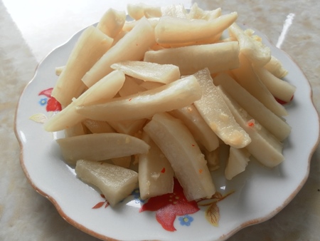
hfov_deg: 63.4
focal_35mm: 28
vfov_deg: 49.8
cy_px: 120
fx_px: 259
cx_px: 160
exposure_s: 1/80
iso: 80
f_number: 3.2
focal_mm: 4.9
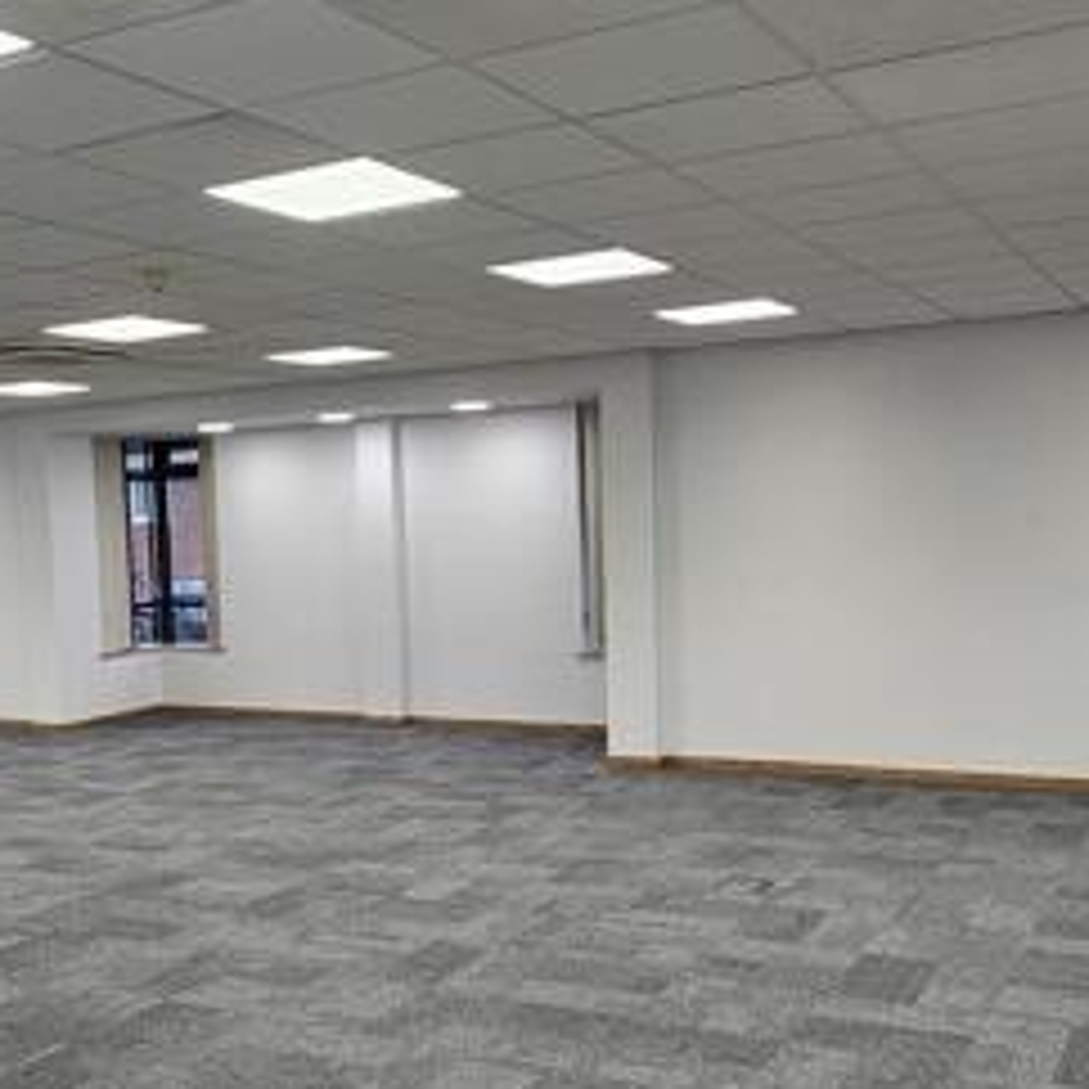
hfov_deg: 43.3
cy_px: 630
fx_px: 1353
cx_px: 378
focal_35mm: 38
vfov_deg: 43.7
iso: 80
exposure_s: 1/71
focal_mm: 2.2
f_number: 2.2
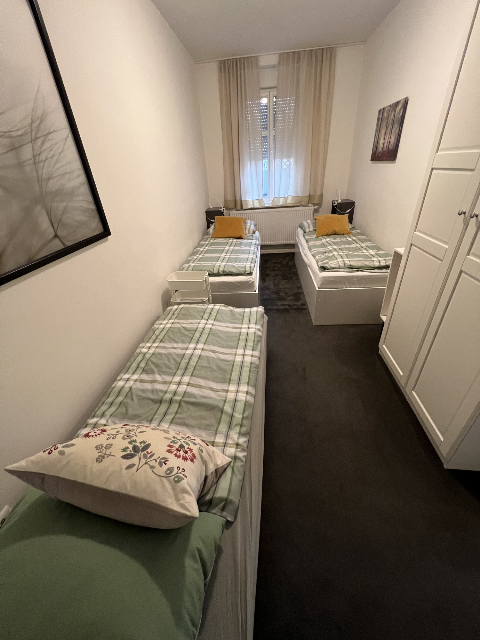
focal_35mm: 13
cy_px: 320
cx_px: 240
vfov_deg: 106.2
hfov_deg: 89.9
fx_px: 240
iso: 400
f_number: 1.8
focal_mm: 1.57
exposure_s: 1/50
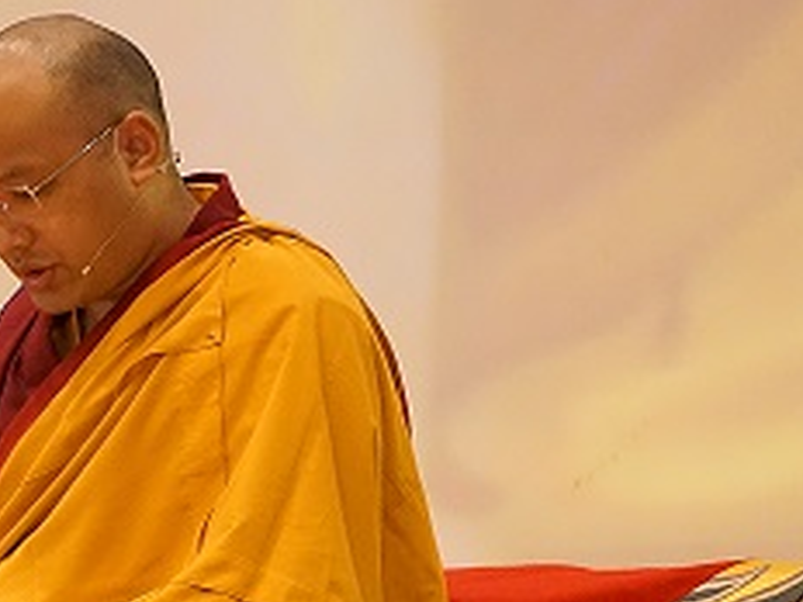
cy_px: 394
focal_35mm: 624
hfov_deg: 3.2
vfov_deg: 2.4
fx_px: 14475
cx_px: -263
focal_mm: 200
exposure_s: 1/200
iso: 6400
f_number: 2.8
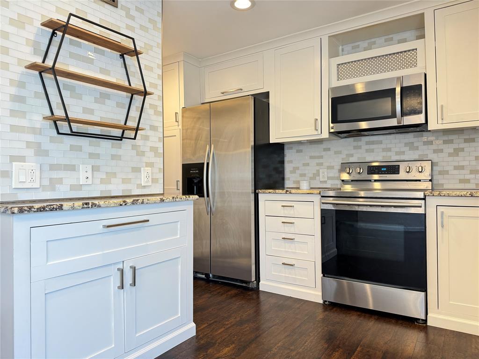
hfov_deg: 71.6
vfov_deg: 56.8
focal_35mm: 24
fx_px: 332
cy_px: 180
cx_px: 240
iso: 200
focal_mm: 6.76
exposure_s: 1/60
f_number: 1.78
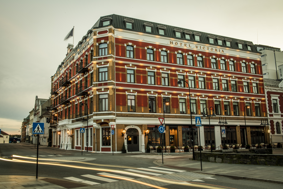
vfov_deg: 41.1
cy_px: 94
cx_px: 142
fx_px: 252
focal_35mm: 32
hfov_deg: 58.7
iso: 64
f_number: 22
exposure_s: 4
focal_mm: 32
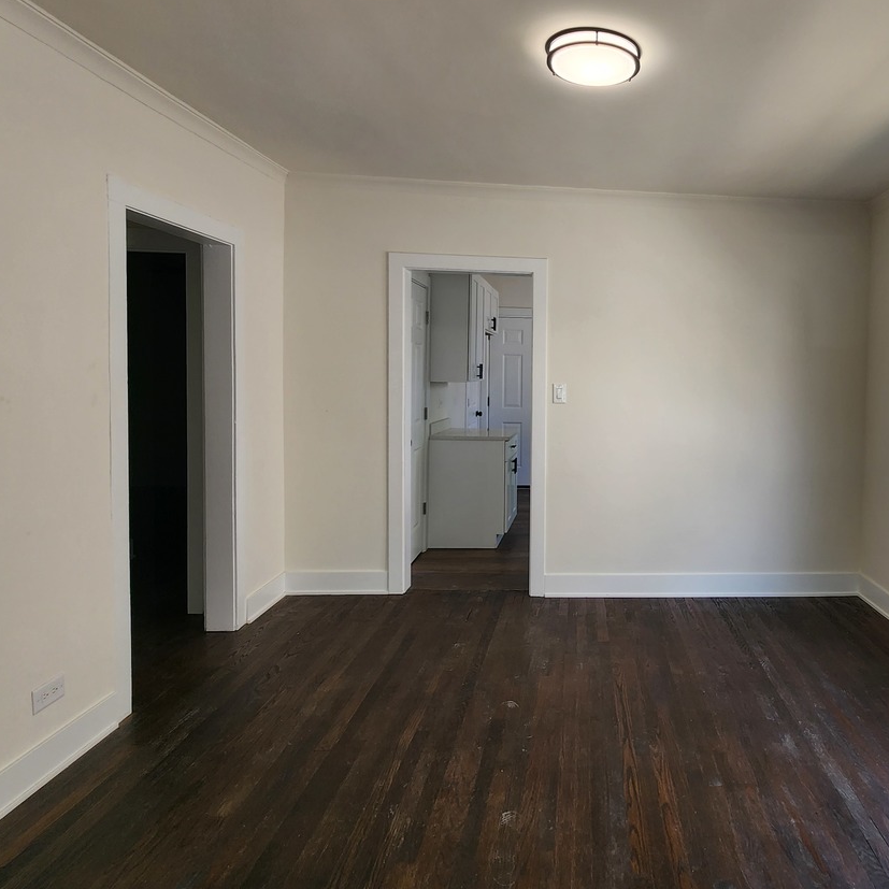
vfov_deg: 74.6
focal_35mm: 20
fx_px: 581
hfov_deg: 71.6
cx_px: 623
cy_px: 403
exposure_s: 1/120
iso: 64
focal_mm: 2.2
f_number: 2.2
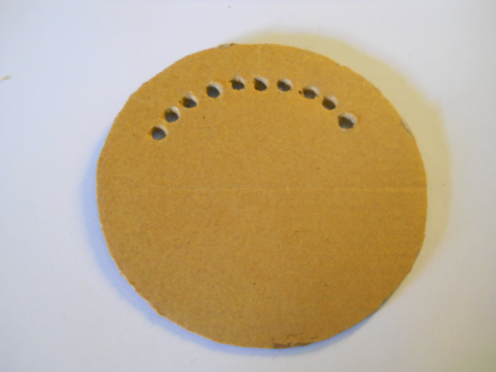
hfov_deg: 45.8
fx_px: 587
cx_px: 248
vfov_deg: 35.1
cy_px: 186
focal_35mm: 41
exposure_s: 1/8
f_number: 3.1
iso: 500
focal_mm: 6.72
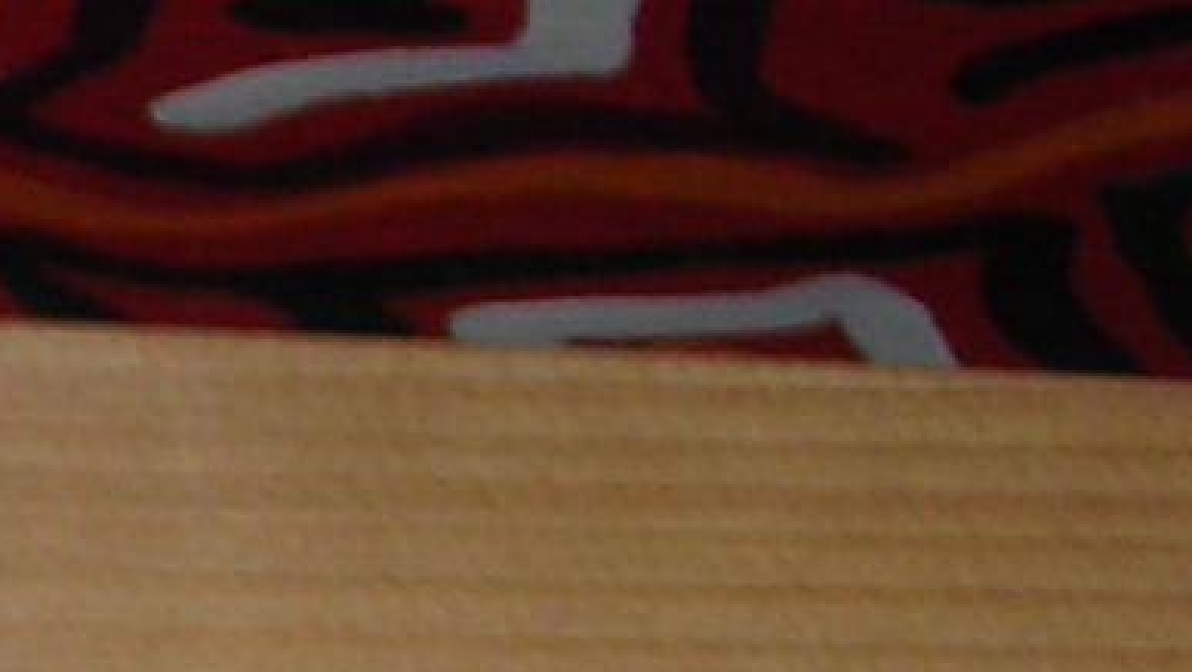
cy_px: 2352
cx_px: -2082
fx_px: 10845
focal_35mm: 343
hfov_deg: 5.9
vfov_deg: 3.4
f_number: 3.4
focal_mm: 7.8
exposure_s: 1/60.1
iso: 50
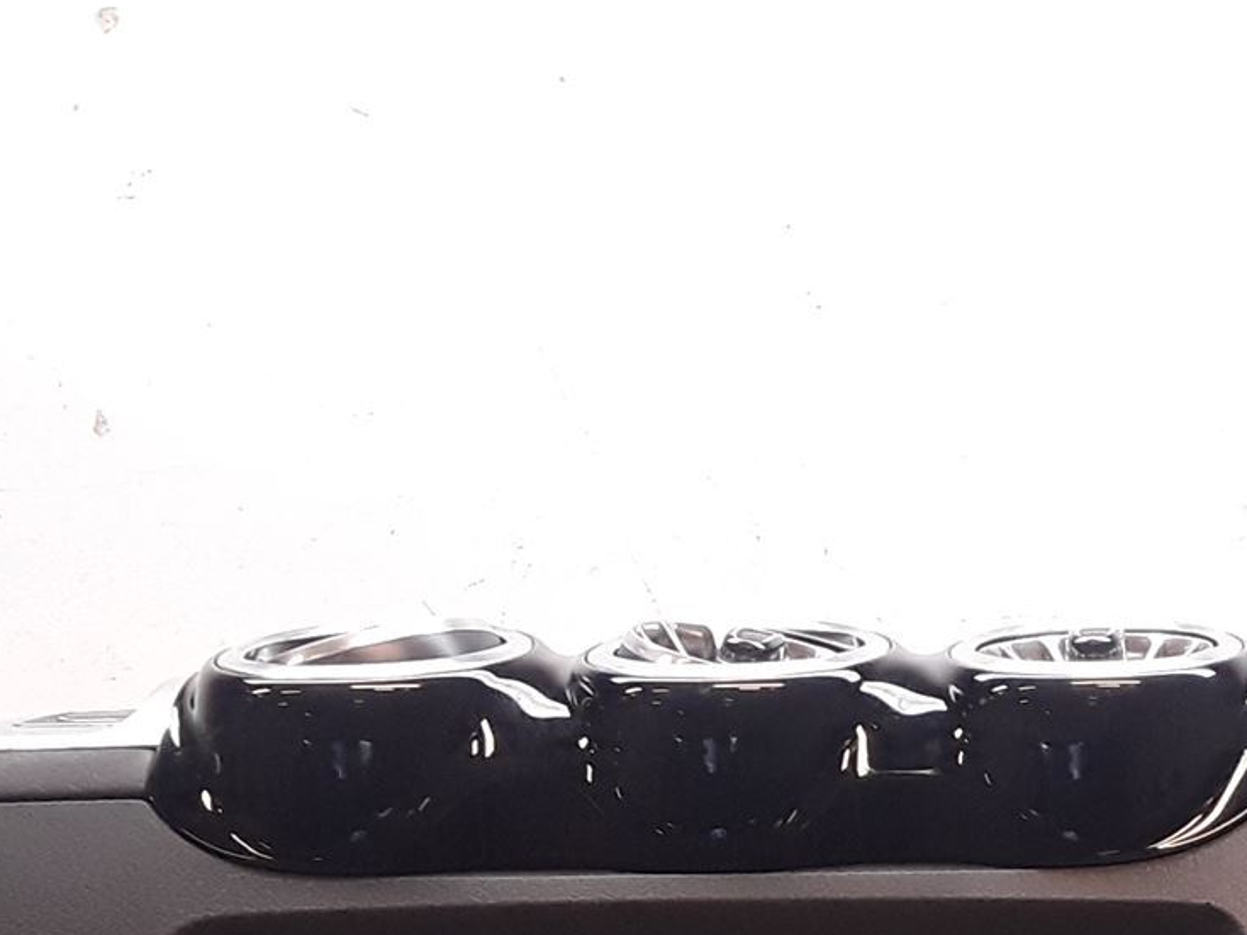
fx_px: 2809
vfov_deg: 17.9
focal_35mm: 78
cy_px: 1147
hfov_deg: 23.1
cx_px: 1459
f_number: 1.9
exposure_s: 1/127
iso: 100
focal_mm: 2.91
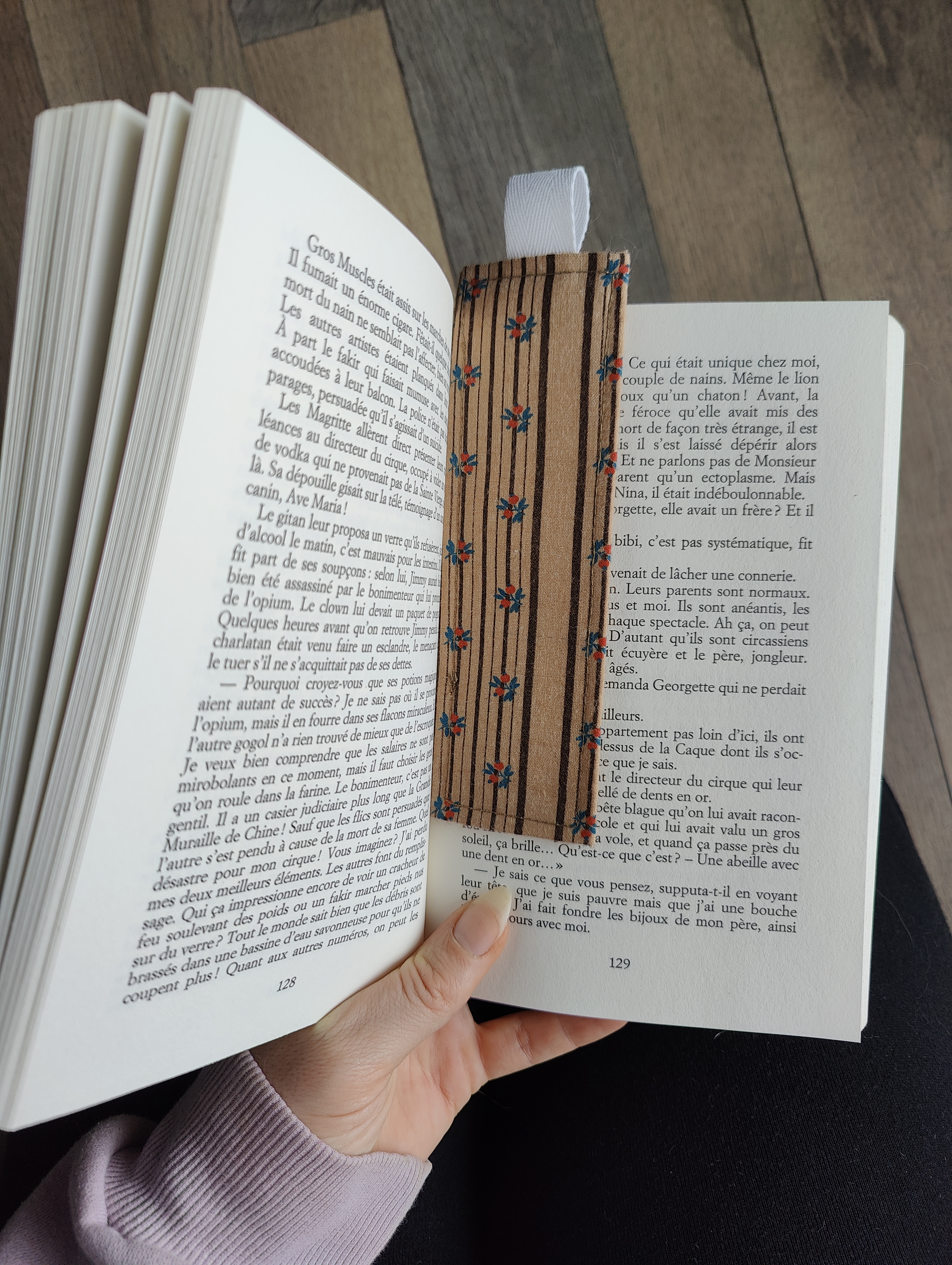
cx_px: 476
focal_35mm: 23
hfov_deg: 59.0
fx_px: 842
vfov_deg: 73.9
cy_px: 632
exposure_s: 1/95
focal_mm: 6.06
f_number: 1.8
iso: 125
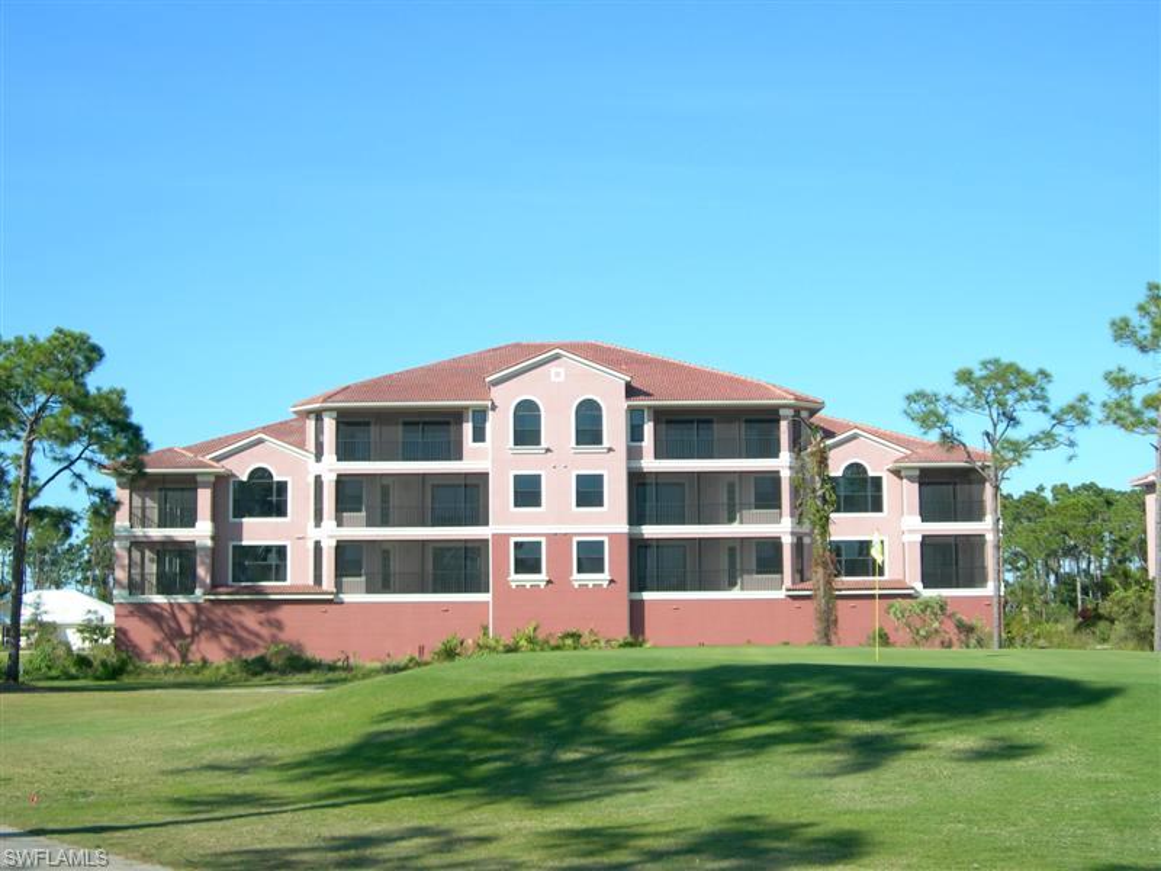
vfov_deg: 28.6
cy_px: 436
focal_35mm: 51
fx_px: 1711
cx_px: 580
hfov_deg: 37.5
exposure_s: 1/638
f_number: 3.2
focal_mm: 10.6
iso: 50
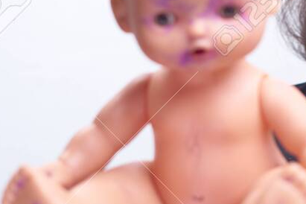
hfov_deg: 12.6
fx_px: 1343
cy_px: -22
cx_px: 395
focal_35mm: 158
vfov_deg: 8.6
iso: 100
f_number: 4
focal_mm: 50
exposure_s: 1/100
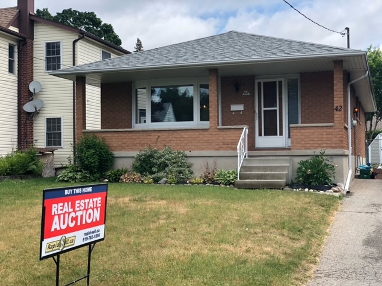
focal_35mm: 52
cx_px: 191
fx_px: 574
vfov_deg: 28.0
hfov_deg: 36.8
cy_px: 143
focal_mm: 6
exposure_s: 1/585
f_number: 2.4
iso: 16
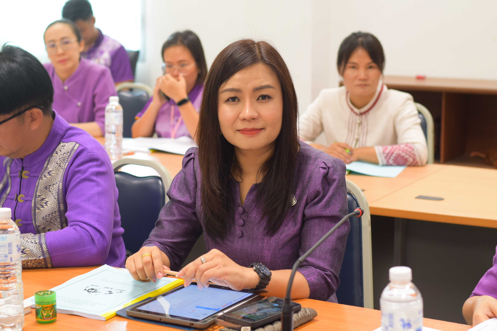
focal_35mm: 75
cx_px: 248
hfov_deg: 27.0
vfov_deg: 18.2
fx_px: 1036
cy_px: 166
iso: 500
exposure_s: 1/50
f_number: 4
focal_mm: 50
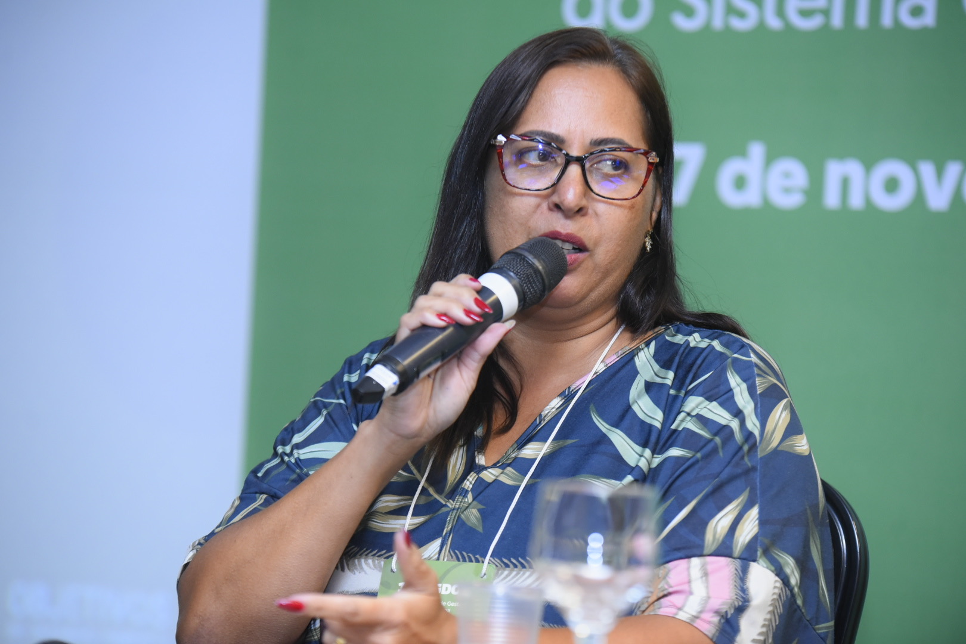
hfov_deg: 13.7
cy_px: 322
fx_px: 4025
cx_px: 483
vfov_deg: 9.1
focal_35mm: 150
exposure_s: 1/200
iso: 3200
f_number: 3.5
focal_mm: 150
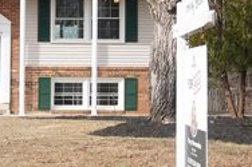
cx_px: -38
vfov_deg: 14.2
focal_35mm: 96
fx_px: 671
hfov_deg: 20.1
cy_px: 98
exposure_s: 1/320
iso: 125
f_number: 5
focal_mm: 24
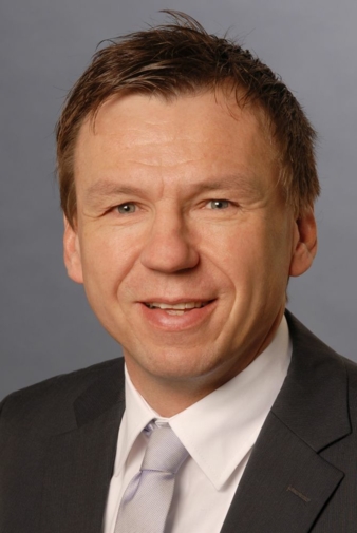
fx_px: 2336
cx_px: 178
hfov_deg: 8.7
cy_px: 266
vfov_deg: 13.0
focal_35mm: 158
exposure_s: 1/160
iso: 100
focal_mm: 105
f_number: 11
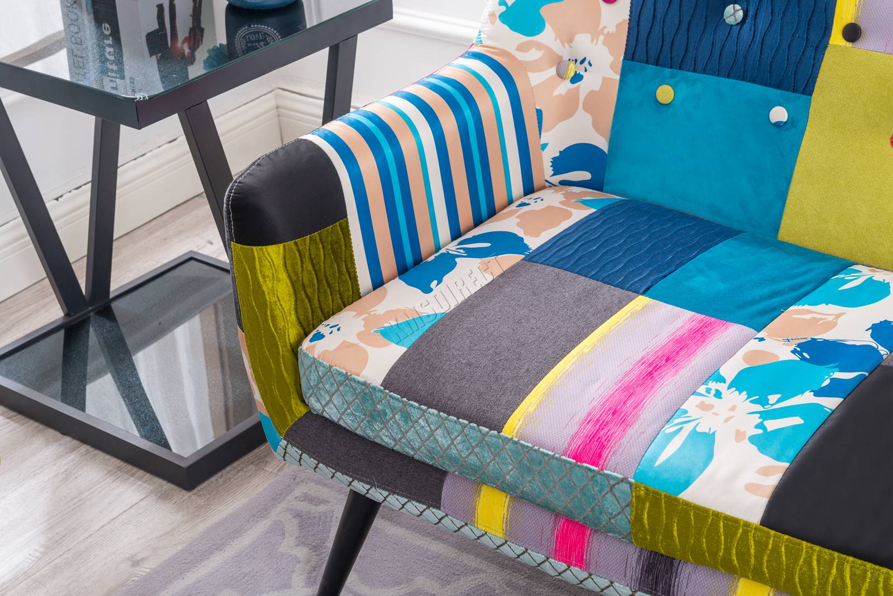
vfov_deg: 19.5
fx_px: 1737
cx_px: 446
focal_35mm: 70
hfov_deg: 28.8
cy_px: 298
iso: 200
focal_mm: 70
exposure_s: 1/125
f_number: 13
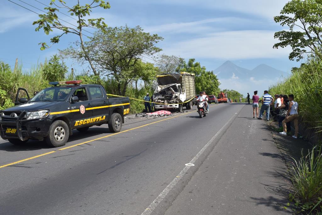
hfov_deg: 59.5
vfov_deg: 41.8
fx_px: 282
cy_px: 108
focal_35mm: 32
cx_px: 161
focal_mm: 21
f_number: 9
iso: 400
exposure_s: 1/1000
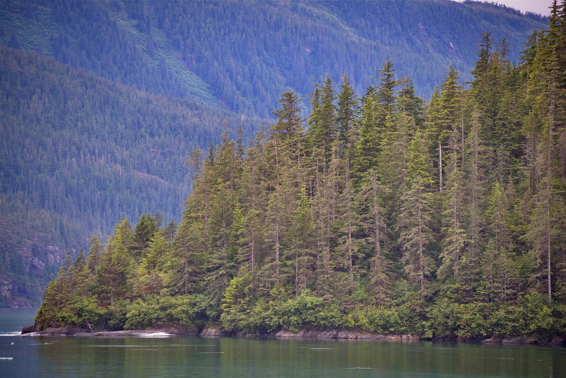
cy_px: 189
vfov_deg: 6.5
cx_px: 283
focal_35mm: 210
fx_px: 3302
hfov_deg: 9.8
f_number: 5.3
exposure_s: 1/500
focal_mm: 210
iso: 720
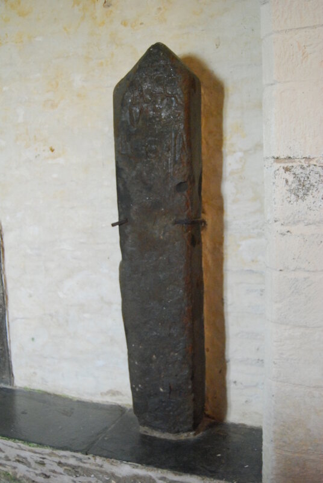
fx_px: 523
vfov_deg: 49.5
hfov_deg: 34.3
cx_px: 162
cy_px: 242
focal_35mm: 39
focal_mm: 26
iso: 1600
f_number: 4.2
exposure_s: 1.1
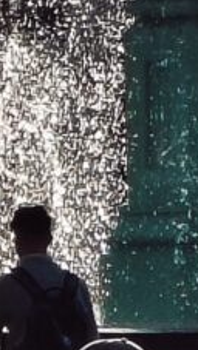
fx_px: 10686
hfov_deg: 1.1
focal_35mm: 1147
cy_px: -278
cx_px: 269
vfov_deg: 1.9
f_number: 2.55
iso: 71
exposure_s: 1/2519
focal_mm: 13.3
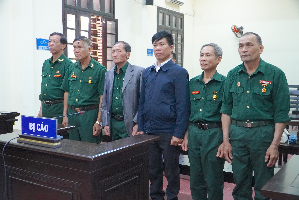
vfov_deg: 35.5
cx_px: 150
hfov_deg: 51.3
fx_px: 311
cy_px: 100
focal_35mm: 38
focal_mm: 25
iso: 6400
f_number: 4
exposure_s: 1/160
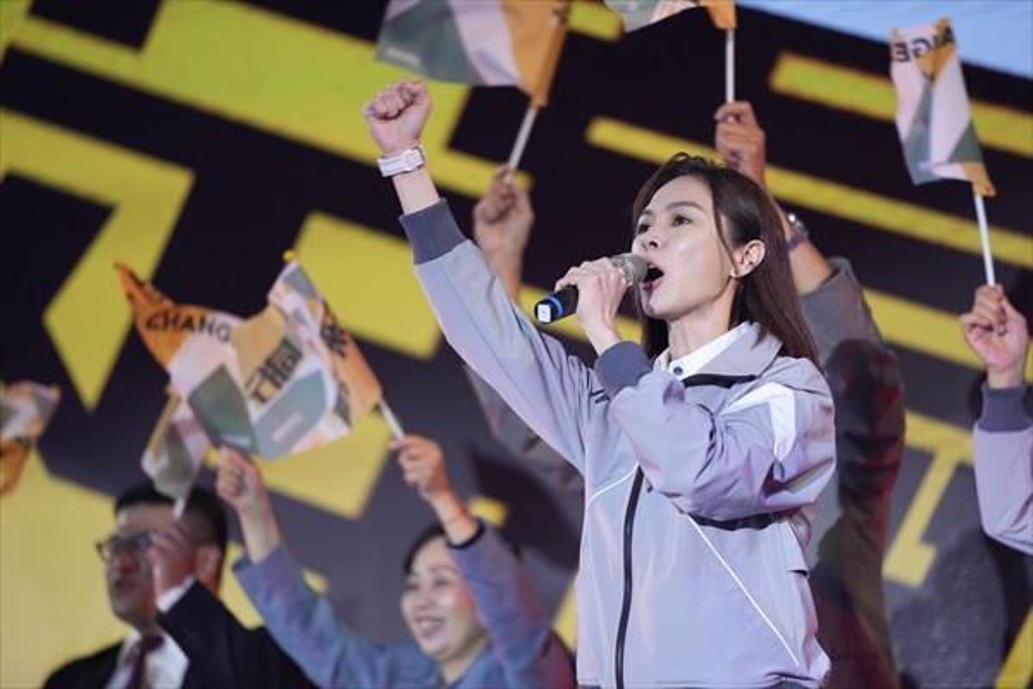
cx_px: 516
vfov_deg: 6.9
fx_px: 5681
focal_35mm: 198
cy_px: 344
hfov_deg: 10.4
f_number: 2.8
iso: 400
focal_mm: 198
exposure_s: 1/250
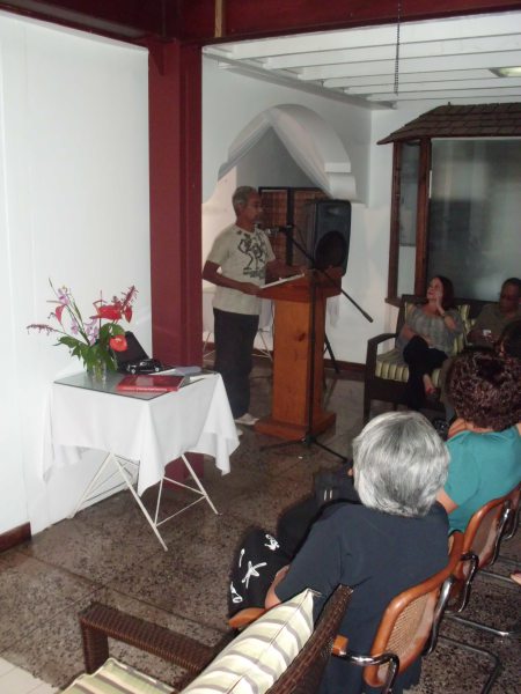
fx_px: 722
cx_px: 260
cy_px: 347
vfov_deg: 51.4
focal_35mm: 36
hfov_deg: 39.7
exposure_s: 1/60
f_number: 2.9
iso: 400
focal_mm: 6.3
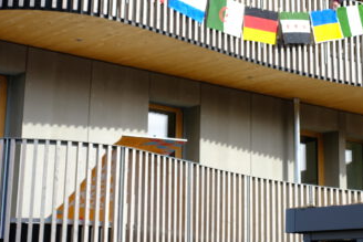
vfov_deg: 13.1
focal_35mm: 103
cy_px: -20
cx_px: 272
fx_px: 1039
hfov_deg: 19.7
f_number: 5.6
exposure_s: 1/300
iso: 200
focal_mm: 22
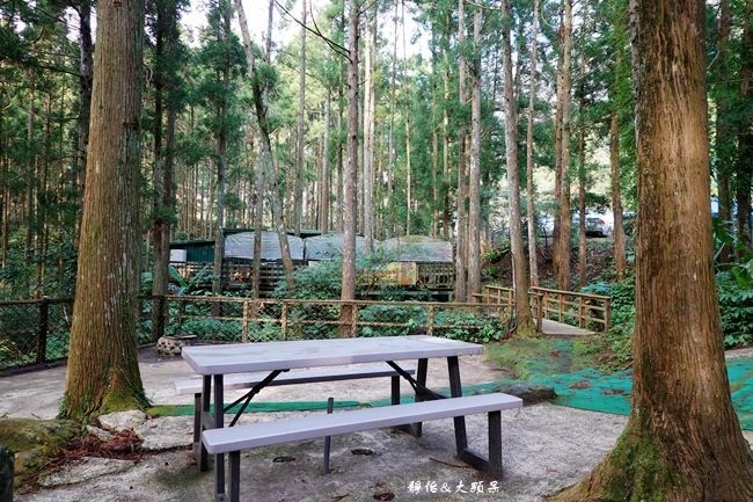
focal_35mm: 24
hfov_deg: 73.8
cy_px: 251
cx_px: 376
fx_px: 502
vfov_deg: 53.1
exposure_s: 1/30
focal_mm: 9
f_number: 2.8
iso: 125
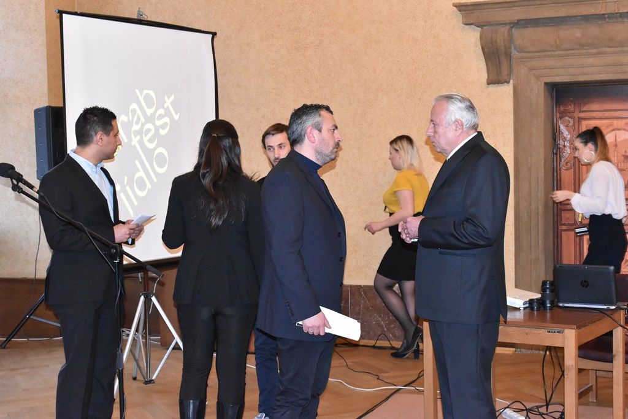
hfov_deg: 33.4
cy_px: 210
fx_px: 1047
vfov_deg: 22.6
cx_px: 314
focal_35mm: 60
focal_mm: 40
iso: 6400
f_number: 8
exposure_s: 1/60
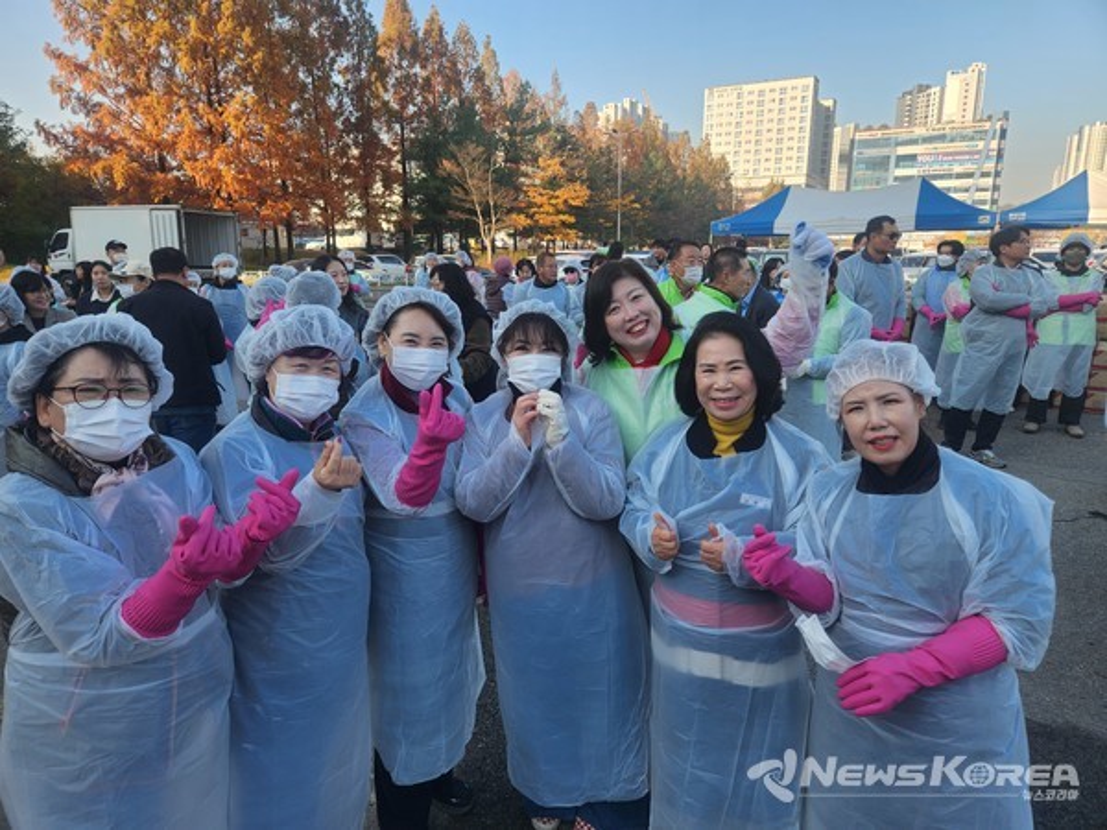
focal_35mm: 23
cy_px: 415
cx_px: 554
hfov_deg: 73.9
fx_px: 736
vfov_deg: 58.9
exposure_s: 1/444
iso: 20
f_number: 1.8
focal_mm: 5.4
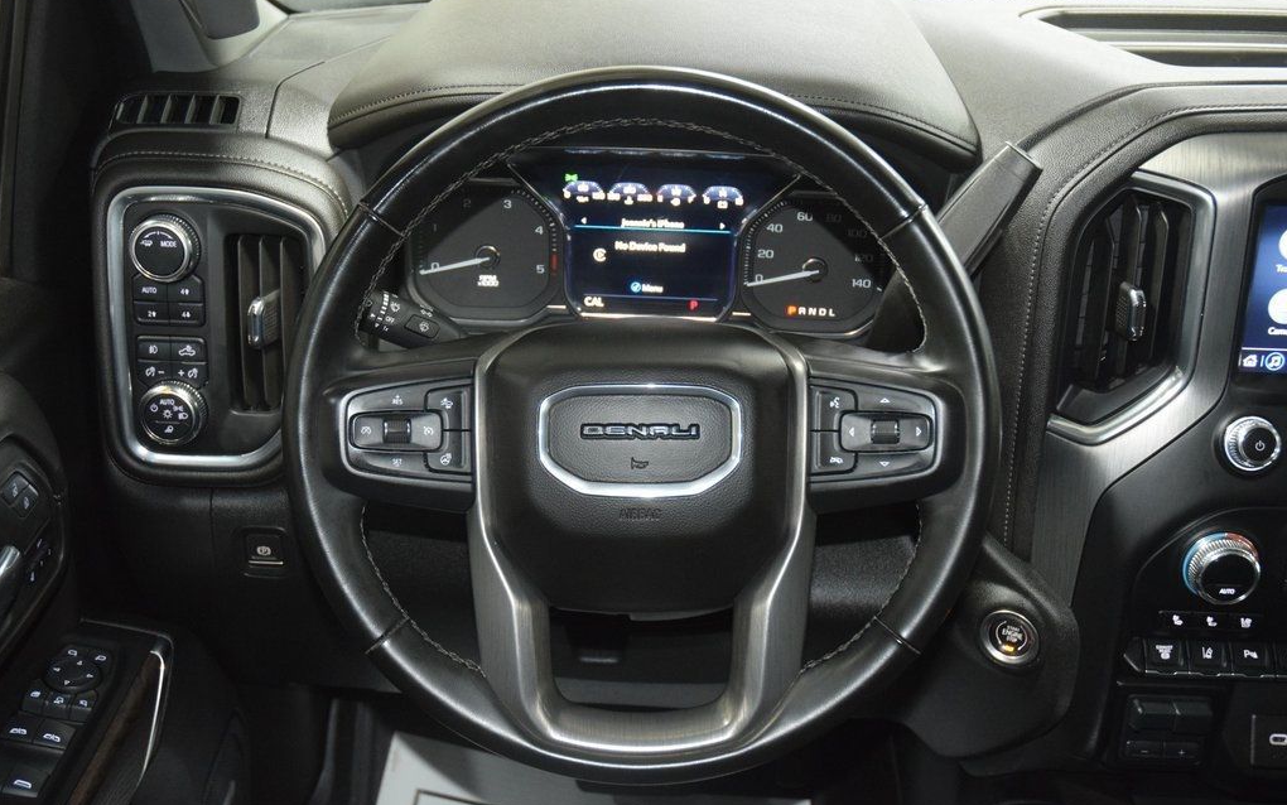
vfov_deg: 28.9
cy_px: 413
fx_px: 1562
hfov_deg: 44.8
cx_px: 642
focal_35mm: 45
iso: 2800
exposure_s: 1/25
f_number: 3.8
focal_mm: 29
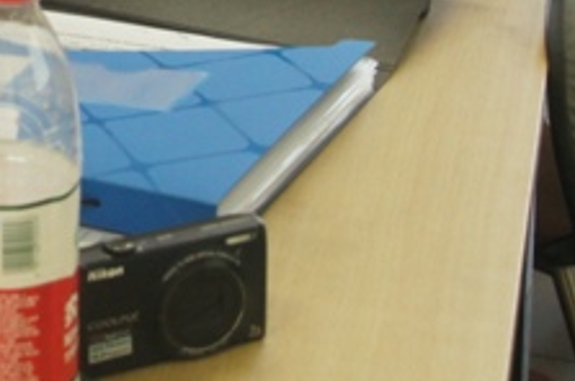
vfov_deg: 9.0
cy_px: -220
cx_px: -347
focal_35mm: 148
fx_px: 2360
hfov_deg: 13.0
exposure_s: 1/80
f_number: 6.3
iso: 1600
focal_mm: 28
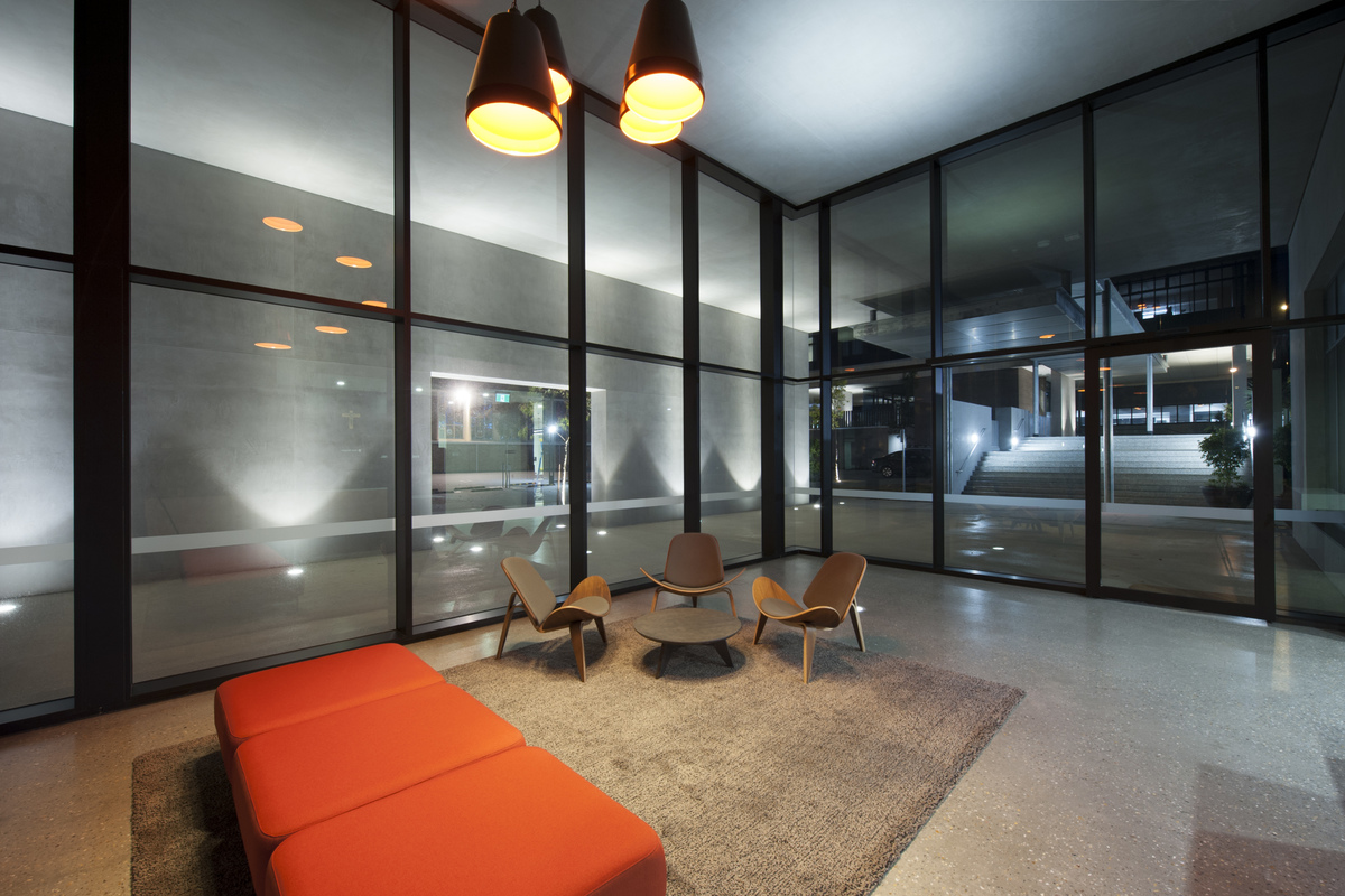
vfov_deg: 81.2
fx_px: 523
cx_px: 672
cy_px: 448
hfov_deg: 104.3
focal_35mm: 14
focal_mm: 14
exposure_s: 1.3
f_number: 8
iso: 400
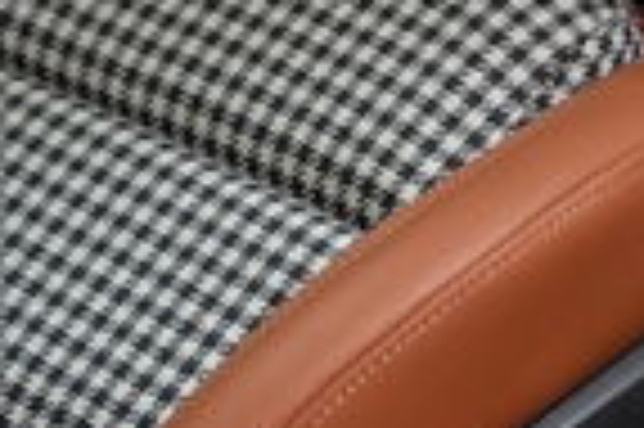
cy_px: 640
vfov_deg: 5.1
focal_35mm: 268
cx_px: 1117
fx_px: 4786
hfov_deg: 7.5
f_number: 2.8
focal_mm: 49.9
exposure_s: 1/20
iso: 400
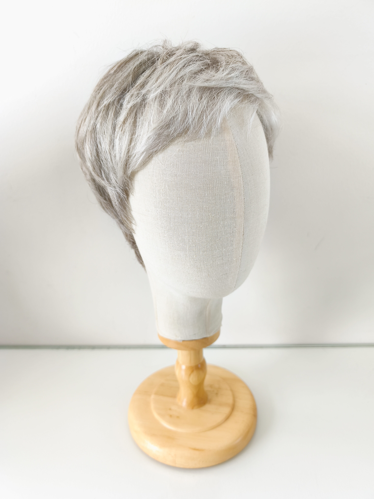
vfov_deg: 73.9
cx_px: 187
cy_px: 250
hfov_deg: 58.9
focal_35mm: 23
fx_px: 331
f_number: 1.65
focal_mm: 6.14
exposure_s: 1/30
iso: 50
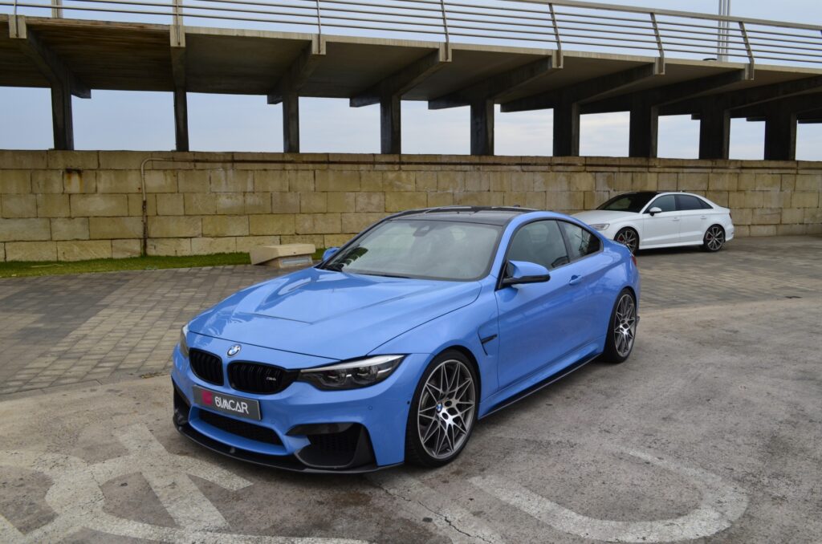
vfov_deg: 43.4
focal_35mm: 30
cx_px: 411
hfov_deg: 62.0
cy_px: 272
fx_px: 684
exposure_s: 1/60
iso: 220
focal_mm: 20
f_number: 10
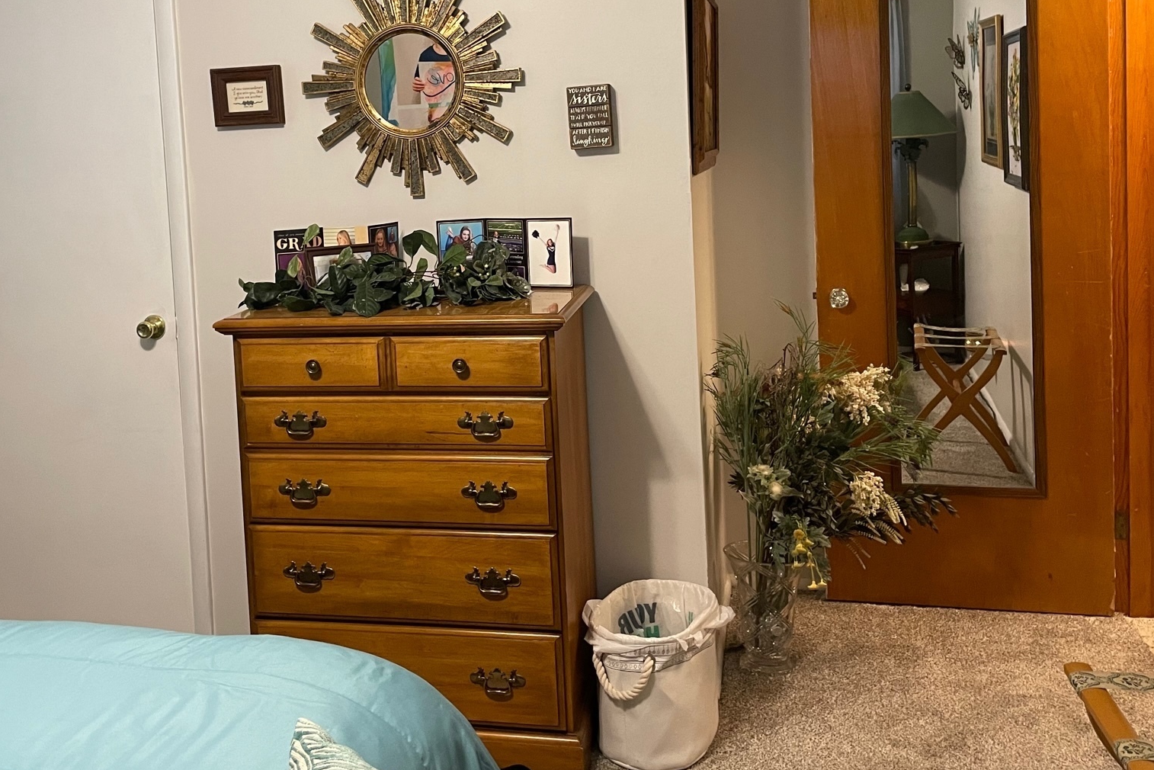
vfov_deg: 36.3
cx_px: 492
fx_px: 1154
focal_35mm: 36
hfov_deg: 52.9
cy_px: 232
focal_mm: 4.2
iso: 320
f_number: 1.6
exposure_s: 1/60
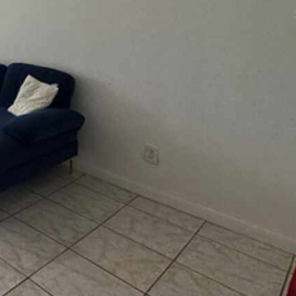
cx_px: -97
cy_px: 13
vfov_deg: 40.4
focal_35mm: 37
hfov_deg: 32.5
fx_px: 358
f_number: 2.2
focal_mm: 2.22
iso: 64
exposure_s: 1/120
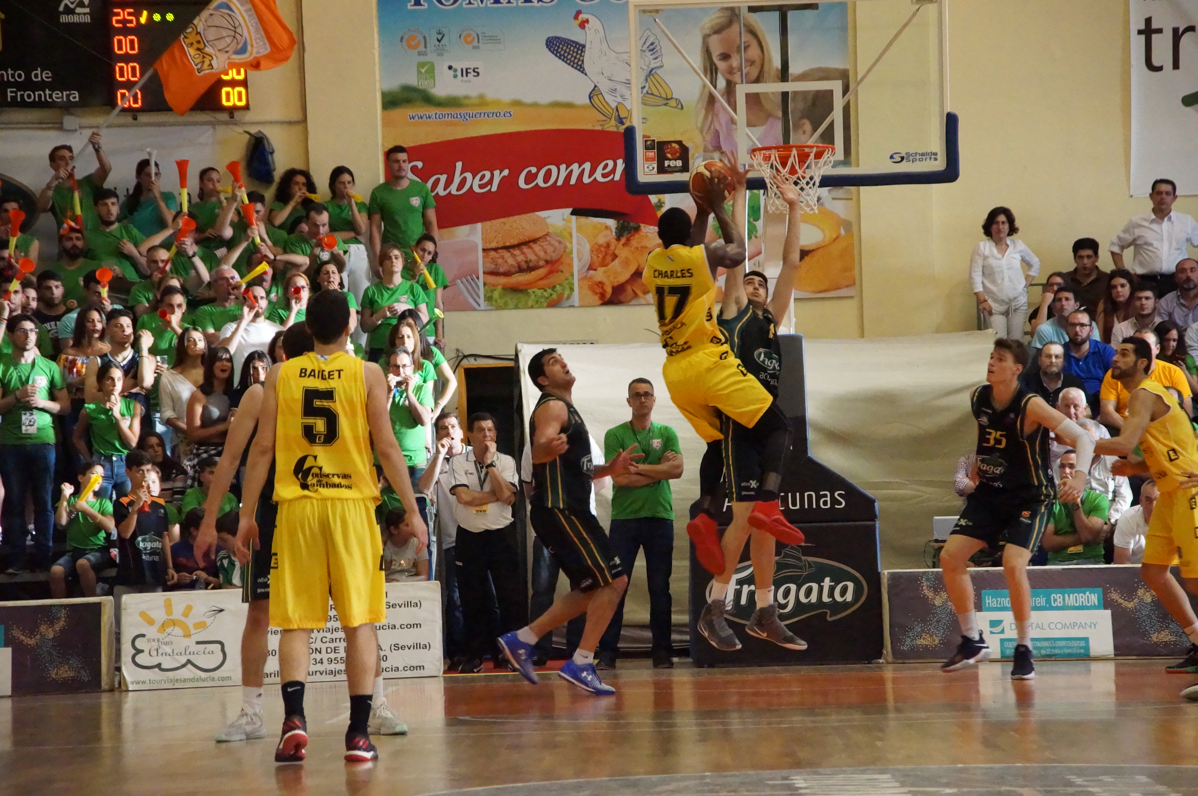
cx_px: 599
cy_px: 398
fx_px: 4986
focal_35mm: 150
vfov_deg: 9.1
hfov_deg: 13.7
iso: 6400
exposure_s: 1/250
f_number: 5.6
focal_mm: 100
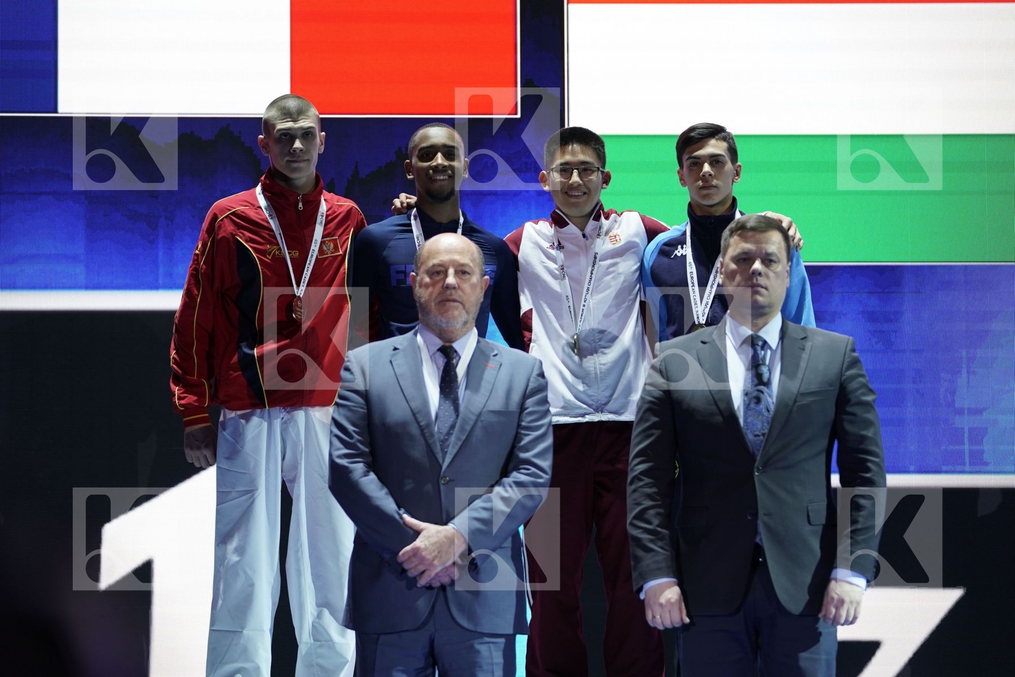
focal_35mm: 135
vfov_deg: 10.2
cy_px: 338
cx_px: 508
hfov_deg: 15.2
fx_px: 3806
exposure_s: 1/250
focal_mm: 135
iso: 800
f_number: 2.8
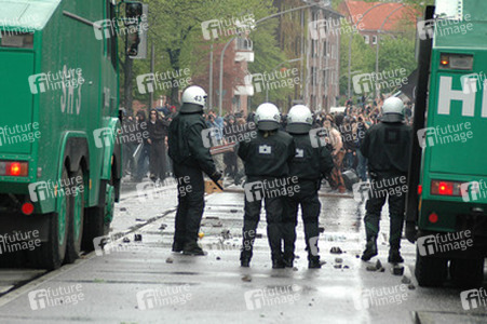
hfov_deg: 9.8
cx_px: 244
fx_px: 2839
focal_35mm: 210
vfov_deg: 6.5
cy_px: 162
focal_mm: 140
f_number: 6.3
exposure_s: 1/640
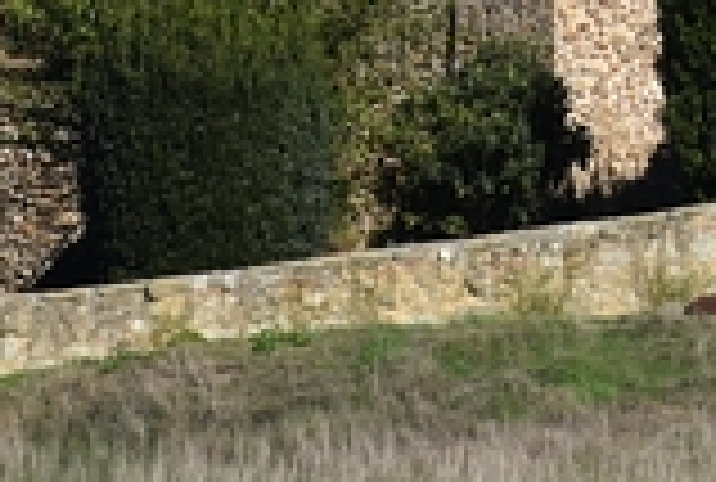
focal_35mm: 889
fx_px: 17728
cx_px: 1153
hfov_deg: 2.3
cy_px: -689
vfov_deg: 1.6
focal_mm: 105
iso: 200
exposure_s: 1/400
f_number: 10
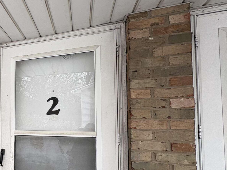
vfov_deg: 45.8
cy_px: 118
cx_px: -6
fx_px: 197
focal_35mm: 30
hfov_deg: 48.2
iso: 40
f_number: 2.2
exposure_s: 1/152
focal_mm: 2.22
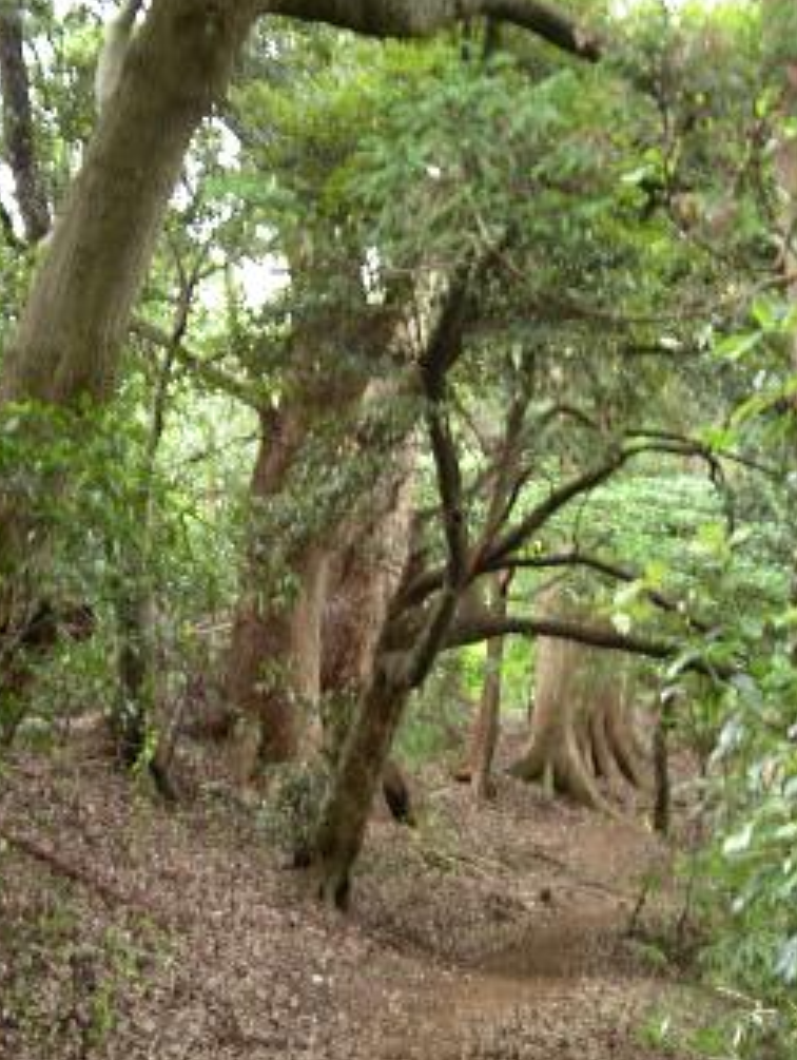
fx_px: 2513
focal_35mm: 82
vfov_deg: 23.8
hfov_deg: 18.0
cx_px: 406
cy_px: 519
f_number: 3.5
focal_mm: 14.9
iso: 200
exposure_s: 1/1.67
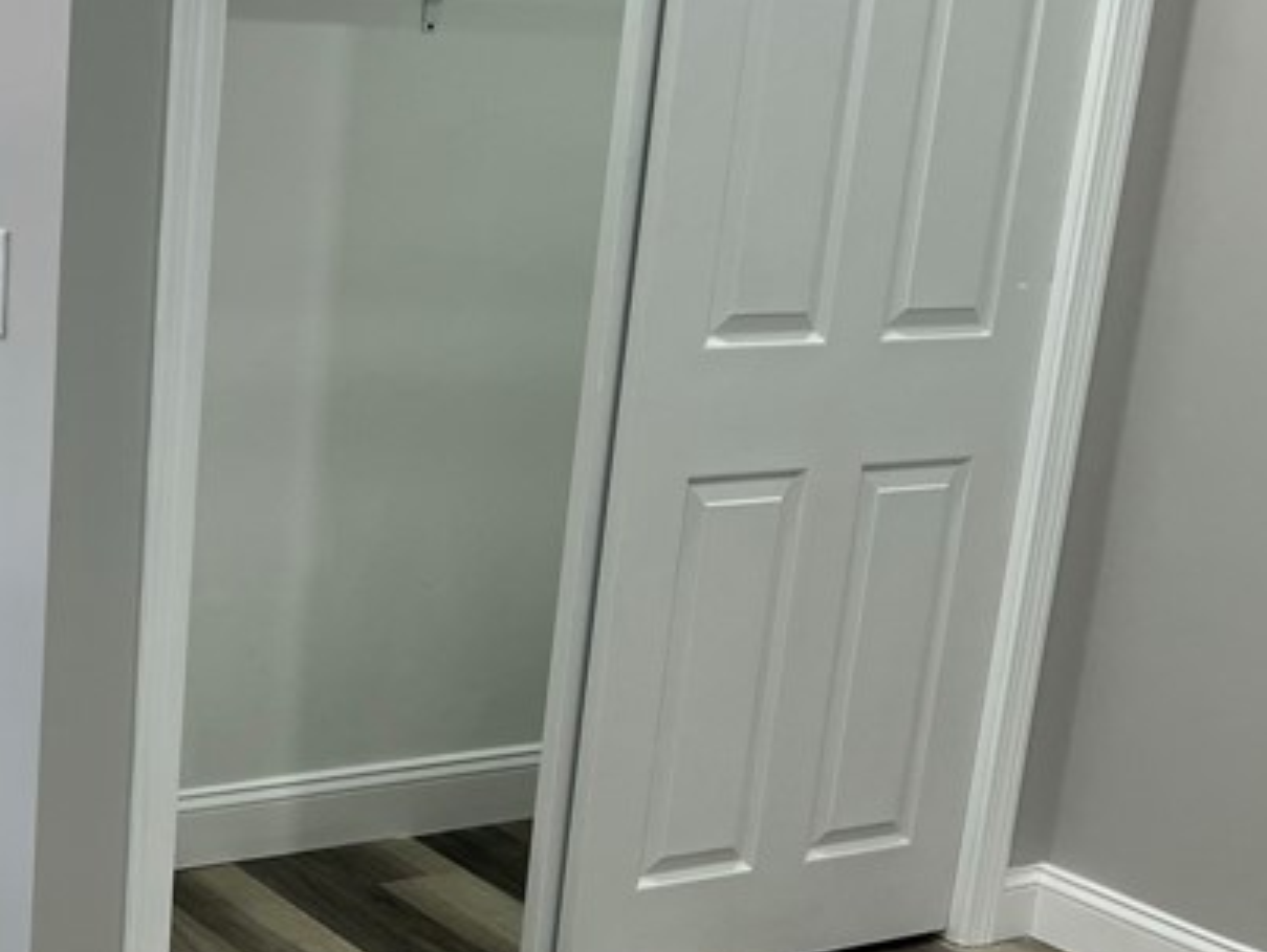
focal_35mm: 66
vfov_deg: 22.1
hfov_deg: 28.3
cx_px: 145
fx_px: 2418
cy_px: 698
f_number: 1.5
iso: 80
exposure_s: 1/120
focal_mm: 5.7
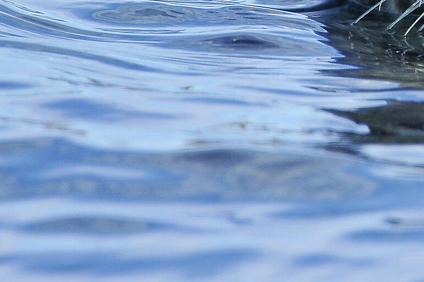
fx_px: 33117
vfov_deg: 0.5
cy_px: -111
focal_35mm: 2816
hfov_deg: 0.7
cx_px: 552
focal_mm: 600
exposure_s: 1/800
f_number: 7.1
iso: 320
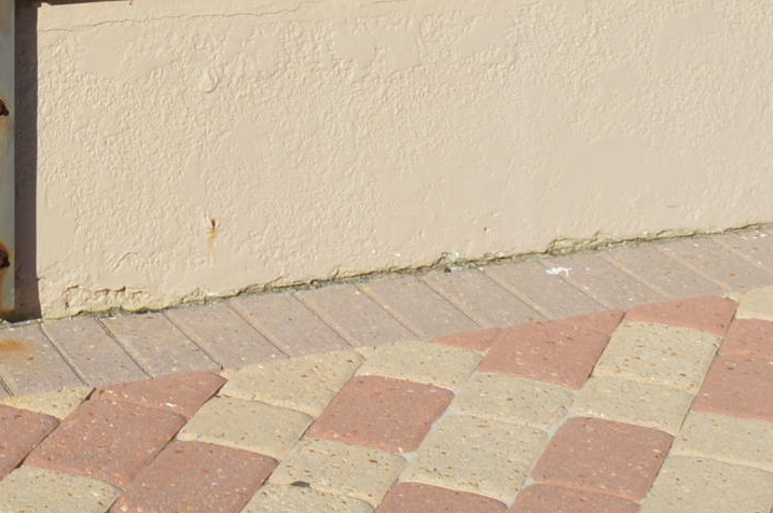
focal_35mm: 113
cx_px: 18
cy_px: -338
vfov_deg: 11.4
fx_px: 2423
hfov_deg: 17.7
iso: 100
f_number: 9
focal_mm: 18
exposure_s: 1/320
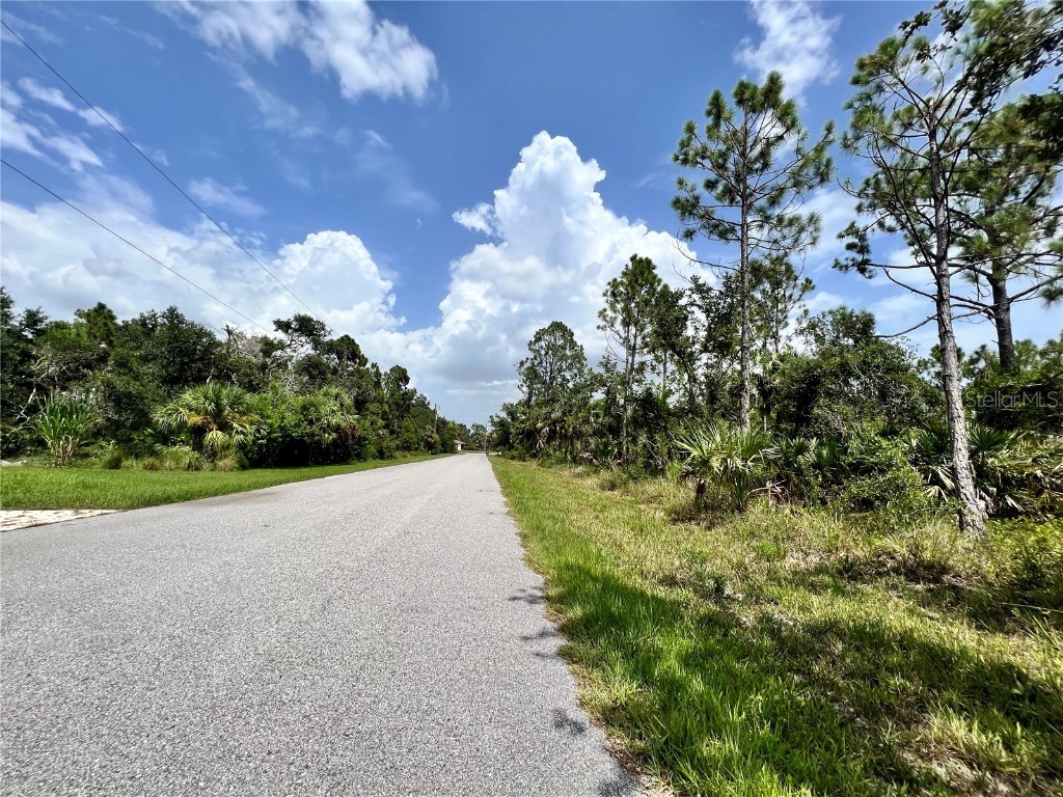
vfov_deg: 89.9
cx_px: 532
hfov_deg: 106.2
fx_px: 399
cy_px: 398
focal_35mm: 13
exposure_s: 1/3215
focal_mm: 1.57
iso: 32
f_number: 1.8
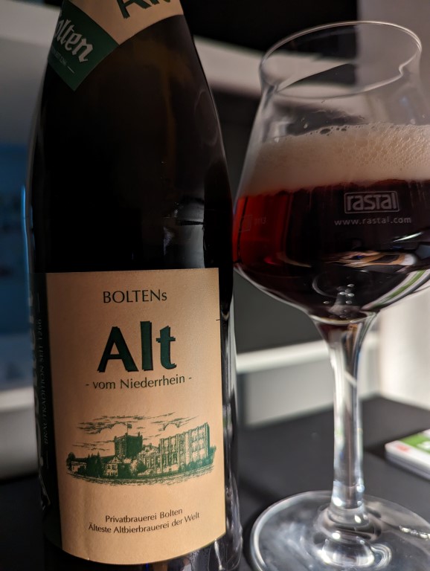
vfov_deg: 71.5
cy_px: 286
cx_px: 215
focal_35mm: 24
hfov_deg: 56.9
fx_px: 397
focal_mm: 6.81
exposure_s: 1/38.1
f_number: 1.85
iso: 646
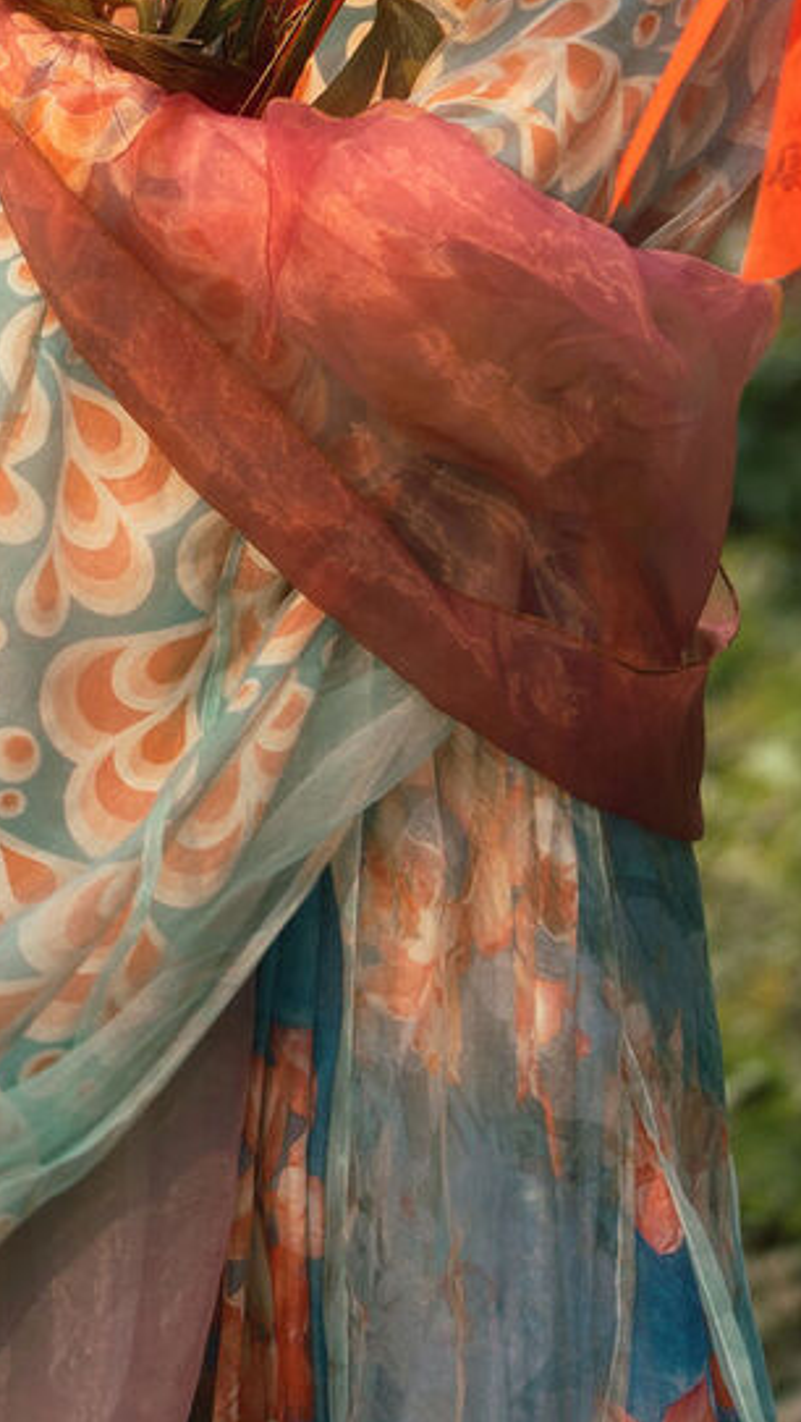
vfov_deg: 6.4
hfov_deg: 3.6
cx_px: 484
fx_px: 12594
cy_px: -156
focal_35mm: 334
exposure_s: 1/250
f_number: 2.8
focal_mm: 110
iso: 320
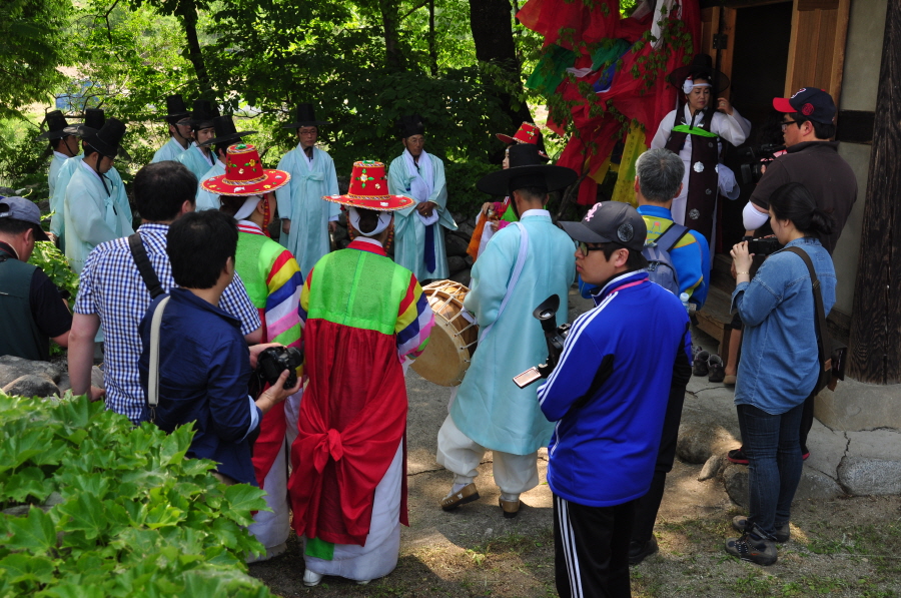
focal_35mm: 42
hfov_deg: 46.5
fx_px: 1049
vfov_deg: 31.8
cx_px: 450
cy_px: 299
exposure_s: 1/125
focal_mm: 28
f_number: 6.3
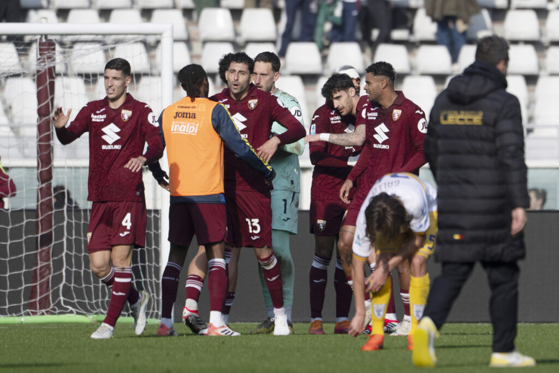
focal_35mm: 600
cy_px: 186
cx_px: 280
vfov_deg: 2.3
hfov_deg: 3.4
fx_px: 9317
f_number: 4
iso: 125
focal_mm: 400
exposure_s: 1/1250
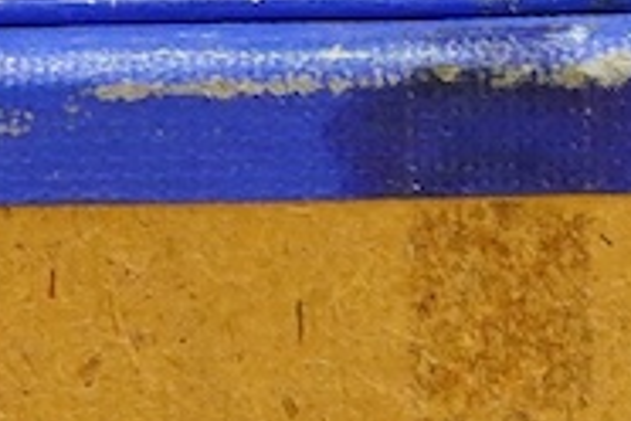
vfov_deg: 5.0
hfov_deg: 7.6
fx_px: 4767
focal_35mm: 272
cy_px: -380
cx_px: 500
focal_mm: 30
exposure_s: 1/80
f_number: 10
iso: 2500
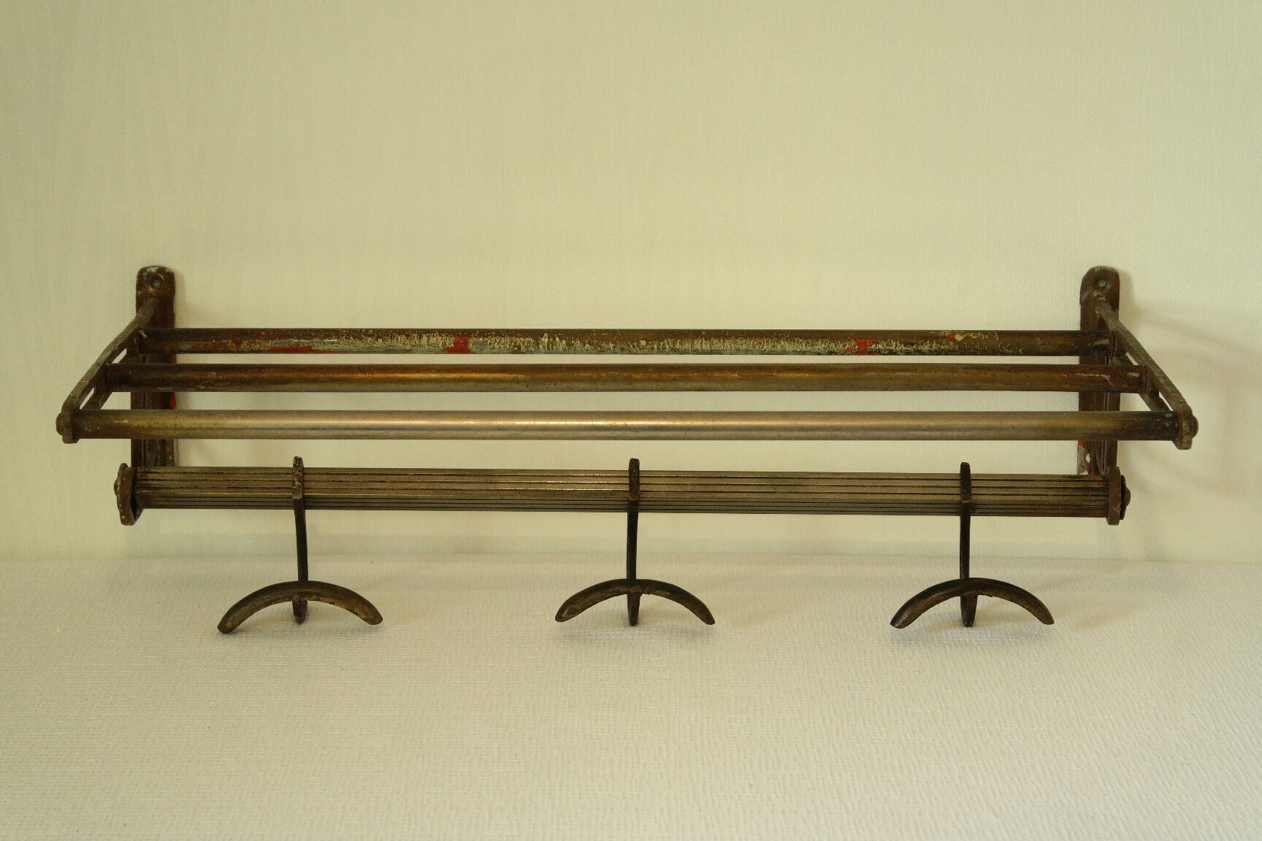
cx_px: 631
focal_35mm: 77
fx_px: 2699
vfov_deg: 17.7
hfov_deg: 26.3
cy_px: 420
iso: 400
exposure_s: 1/25
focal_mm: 50
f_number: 5.6
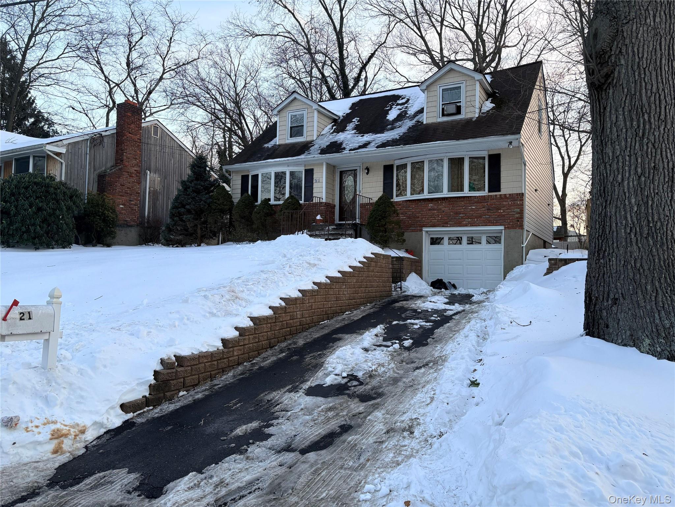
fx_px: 507
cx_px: 338
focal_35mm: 26
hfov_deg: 67.3
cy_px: 254
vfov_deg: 53.1
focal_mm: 5.96
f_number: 1.6
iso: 80
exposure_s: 1/122
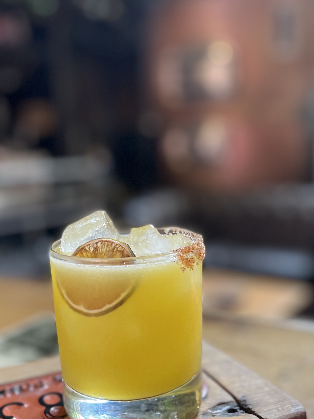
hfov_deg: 35.1
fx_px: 496
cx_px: 161
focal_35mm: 41
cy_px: 248
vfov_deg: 45.6
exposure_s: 1/60
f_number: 1.6
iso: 320
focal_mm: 4.2
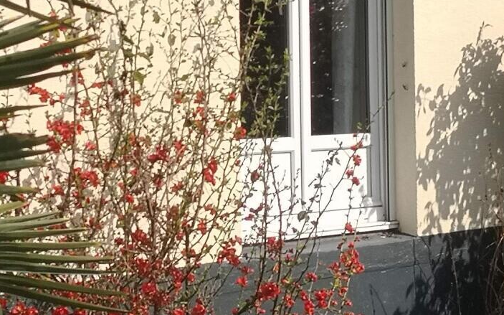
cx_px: 158
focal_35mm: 110
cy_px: 52
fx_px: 1511
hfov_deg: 18.9
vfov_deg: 11.8
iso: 50
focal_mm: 3.95
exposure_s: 1/2404
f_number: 1.6
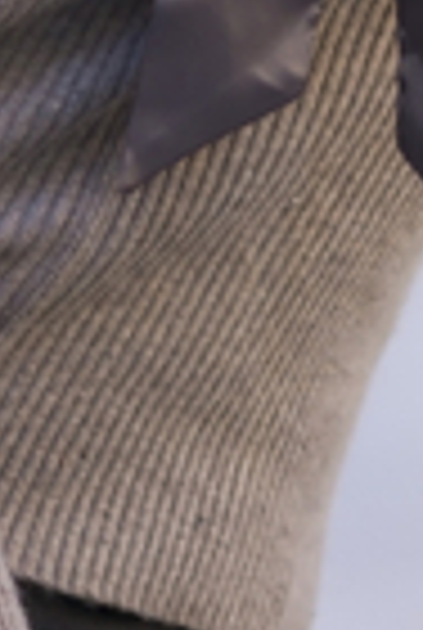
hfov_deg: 1.4
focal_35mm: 984
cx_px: 412
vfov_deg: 2.1
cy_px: -72
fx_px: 17257
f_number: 1.8
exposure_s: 1/125
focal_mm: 135
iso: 100
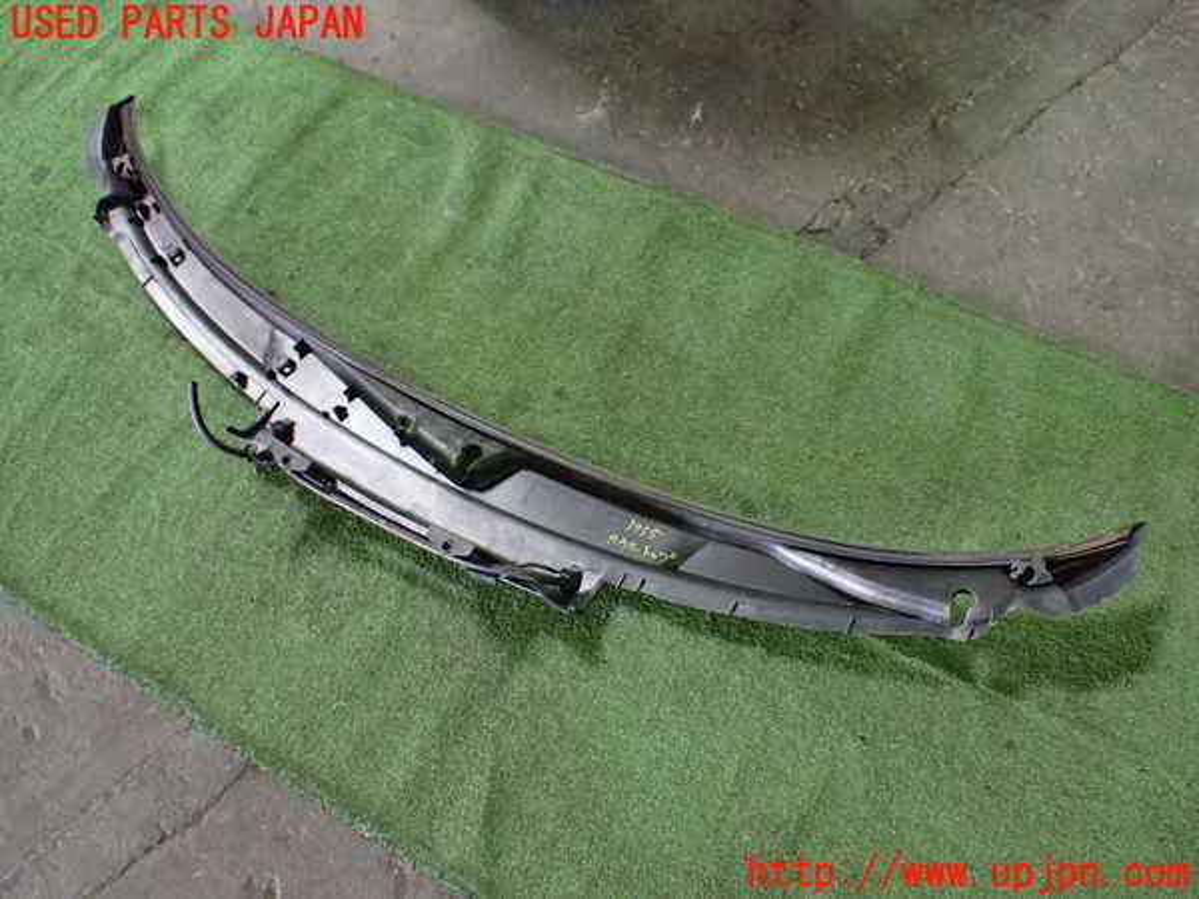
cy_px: 450
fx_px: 1039
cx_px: 600
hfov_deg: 60.0
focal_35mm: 30
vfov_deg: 46.8
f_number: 2.3
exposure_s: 1/80
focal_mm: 5.4
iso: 800
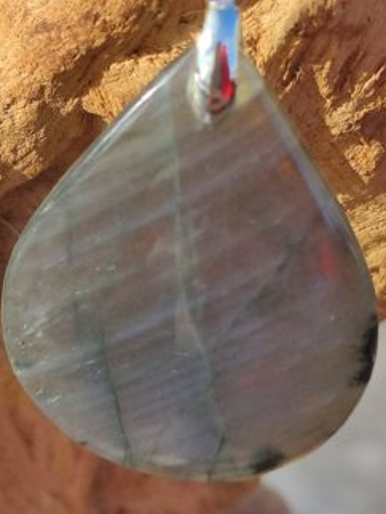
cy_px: 197
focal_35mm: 43
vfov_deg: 43.5
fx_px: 638
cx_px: 139
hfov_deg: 33.4
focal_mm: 4.77
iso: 112
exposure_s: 1/936
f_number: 1.75
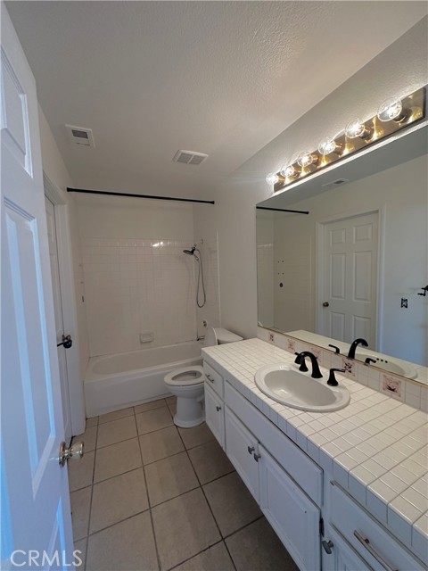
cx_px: 214
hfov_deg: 85.7
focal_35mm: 14
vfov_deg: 102.1
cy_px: 286
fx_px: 231
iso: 250
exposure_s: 1/120
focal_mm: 2.22
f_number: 2.2
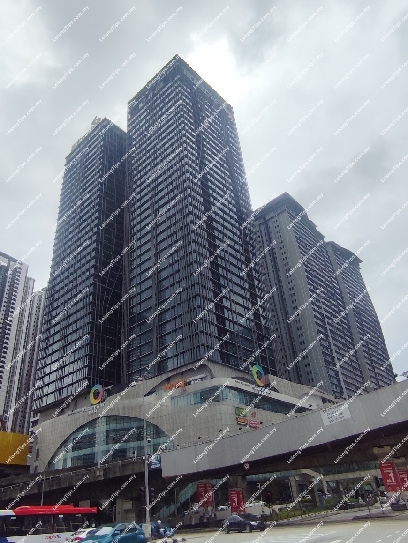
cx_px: 204
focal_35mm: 22
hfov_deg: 61.1
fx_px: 346
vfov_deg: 76.4
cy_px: 272
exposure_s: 1/1748
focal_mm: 1.65
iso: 50
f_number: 2.2
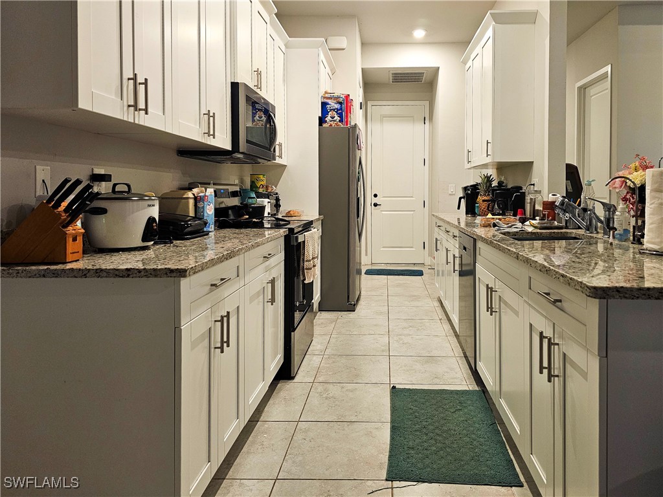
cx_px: 332
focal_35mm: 23
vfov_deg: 58.9
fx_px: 441
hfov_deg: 73.9
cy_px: 248
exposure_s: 1/120
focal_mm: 6.3
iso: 400
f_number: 1.7
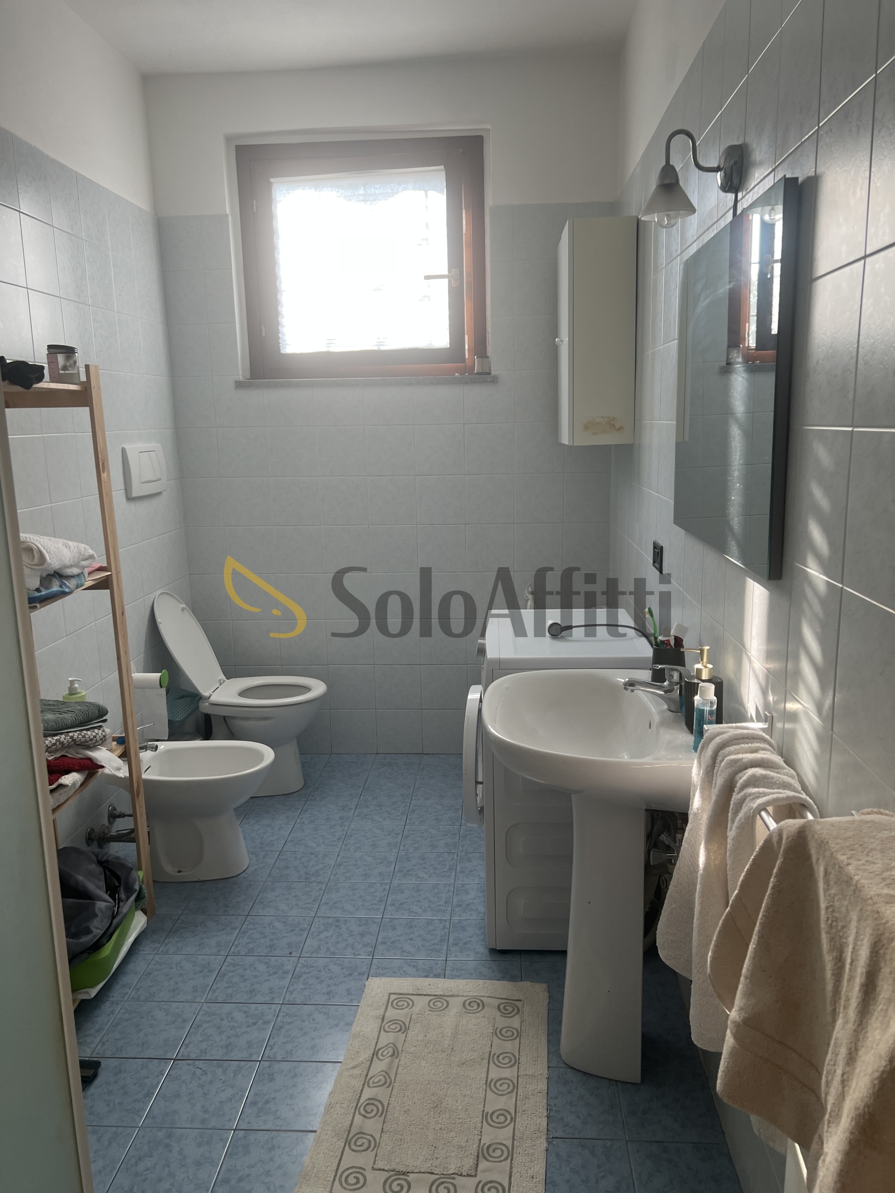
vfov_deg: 67.3
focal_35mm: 26
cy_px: 596
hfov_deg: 53.1
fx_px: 896
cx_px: 448
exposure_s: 1/121
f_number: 1.5
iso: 50
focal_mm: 5.7
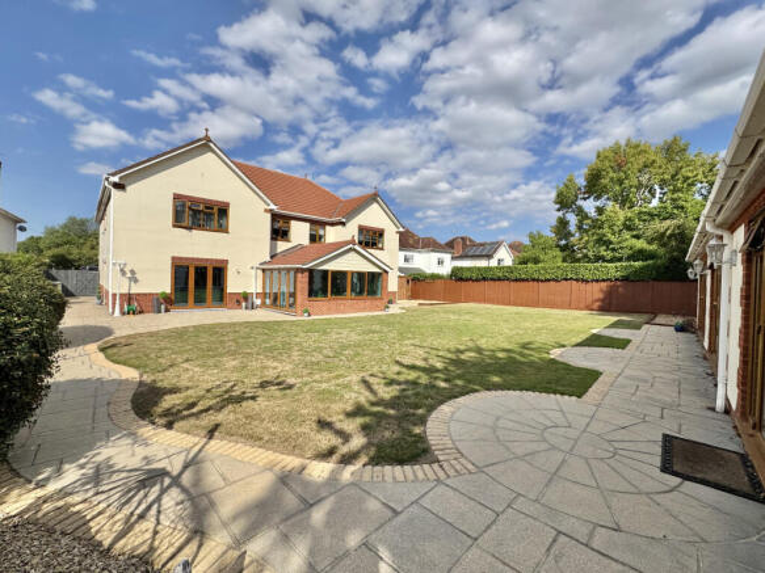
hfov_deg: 102.1
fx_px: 309
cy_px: 286
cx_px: 382
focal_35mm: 14
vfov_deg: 85.7
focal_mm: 2.22
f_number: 2.2
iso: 50
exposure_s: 1/2874
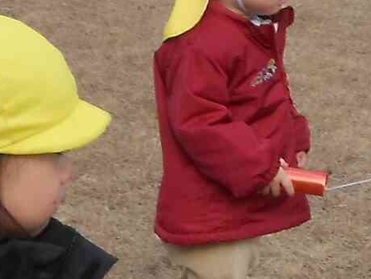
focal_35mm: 179
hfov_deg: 10.3
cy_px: -21
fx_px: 1920
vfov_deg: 8.3
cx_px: 712
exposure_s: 1/500
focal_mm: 5.3
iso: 80
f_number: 3.8
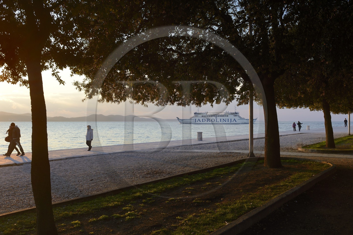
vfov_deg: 44.9
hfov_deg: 63.7
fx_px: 284
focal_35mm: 29
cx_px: 176
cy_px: 118
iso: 200
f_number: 8
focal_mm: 29
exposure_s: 1/160
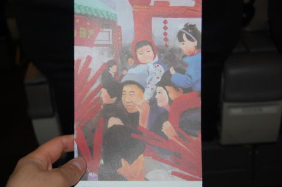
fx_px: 446
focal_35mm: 57
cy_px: 100
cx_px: 126
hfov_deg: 35.1
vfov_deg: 23.7
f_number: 4.5
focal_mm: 34
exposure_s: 1/60
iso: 400
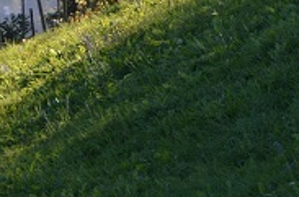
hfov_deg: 3.0
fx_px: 5709
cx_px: 353
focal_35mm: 689
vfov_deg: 2.0
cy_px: -164
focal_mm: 105
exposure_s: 1/250
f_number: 8
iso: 200
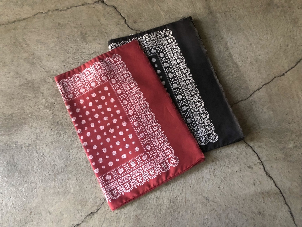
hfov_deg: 63.4
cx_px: 151
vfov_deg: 49.7
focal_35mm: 28
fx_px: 244
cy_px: 114
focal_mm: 4
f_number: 1.8
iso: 160
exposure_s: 1/4
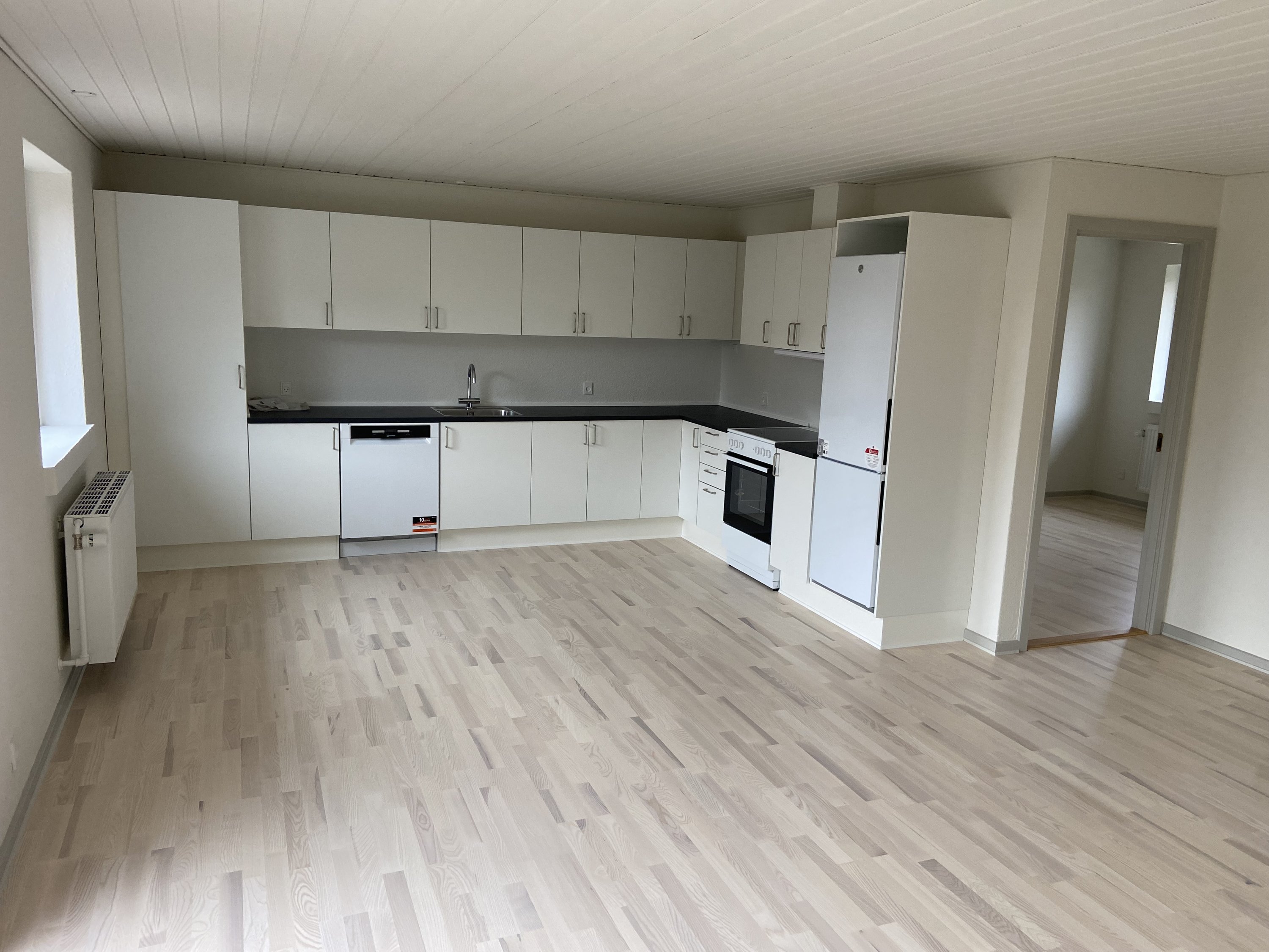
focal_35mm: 26
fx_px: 953
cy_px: 476
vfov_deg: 53.1
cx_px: 634
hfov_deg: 67.3
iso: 125
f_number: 1.8
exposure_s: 1/107
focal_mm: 4.25
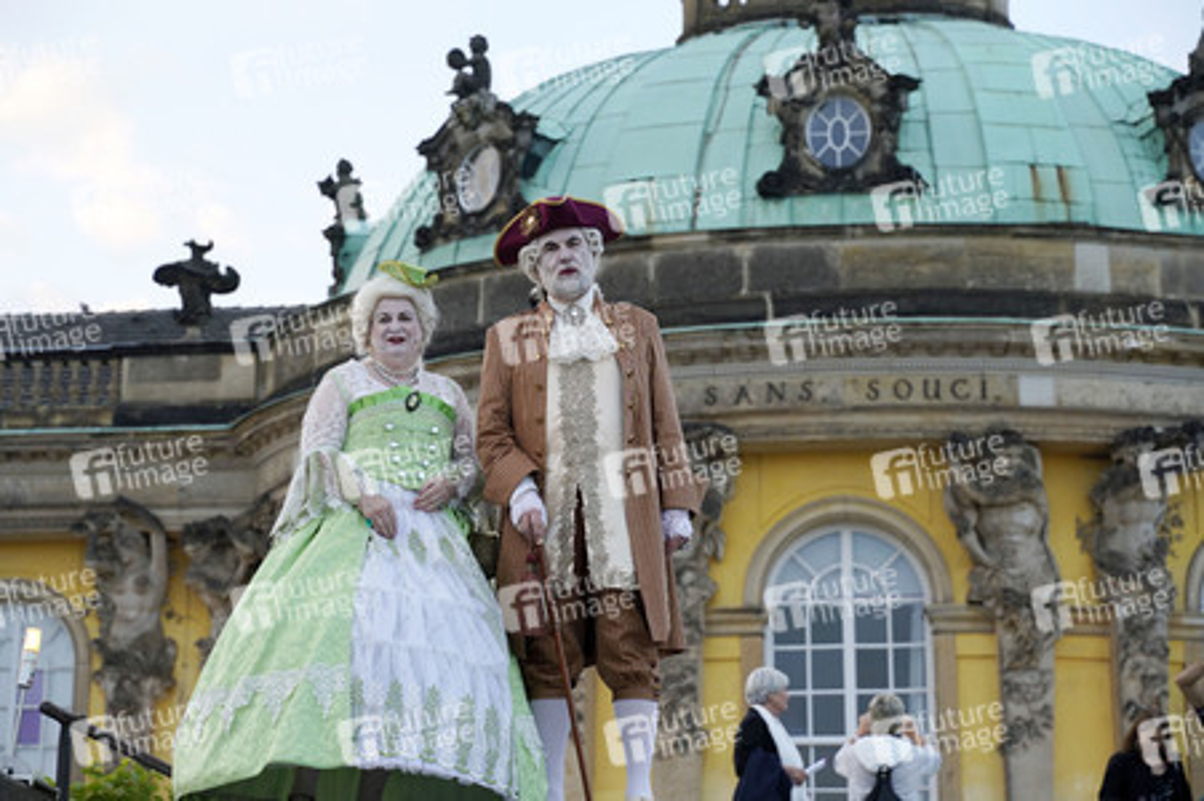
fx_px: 2506
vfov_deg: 18.2
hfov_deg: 27.0
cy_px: 400
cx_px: 602
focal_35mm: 75
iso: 640
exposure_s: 1/800
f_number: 5
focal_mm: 75
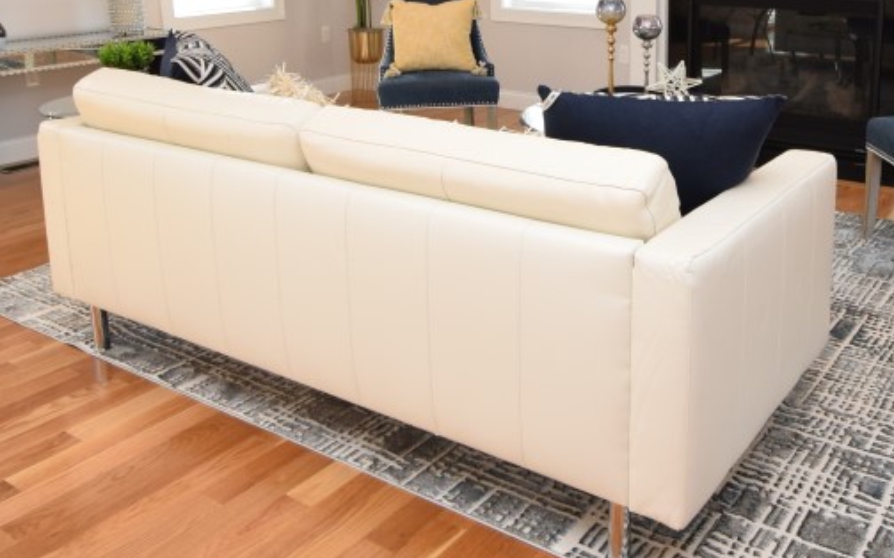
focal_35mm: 35
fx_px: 852
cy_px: 76
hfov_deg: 54.6
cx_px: 569
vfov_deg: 34.6
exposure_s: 1/125
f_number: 5.6
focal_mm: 10
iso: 500
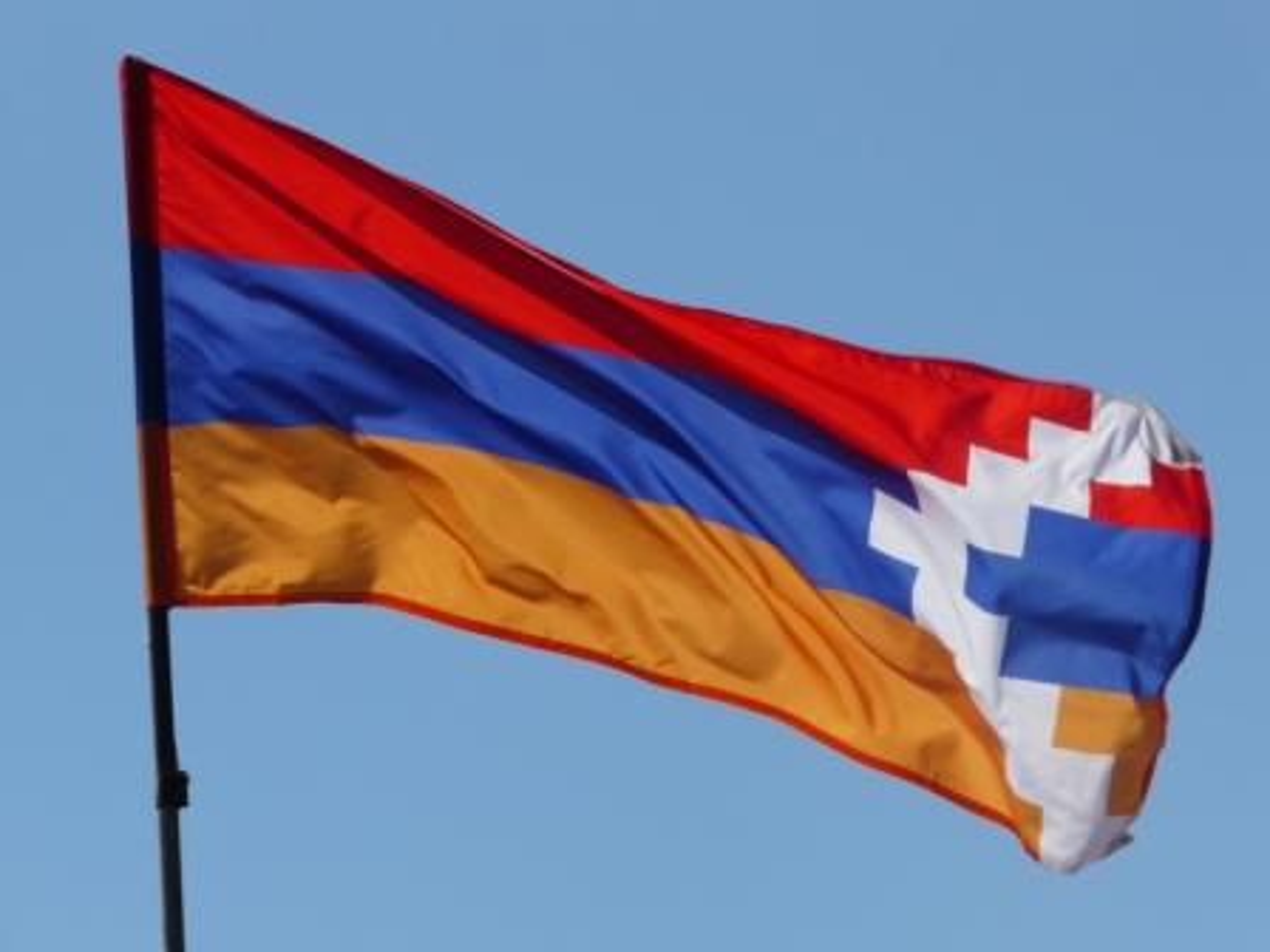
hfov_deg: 5.8
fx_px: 12584
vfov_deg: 4.3
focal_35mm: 343
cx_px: 635
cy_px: 476
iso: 100
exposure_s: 1/400
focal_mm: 56.4
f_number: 8
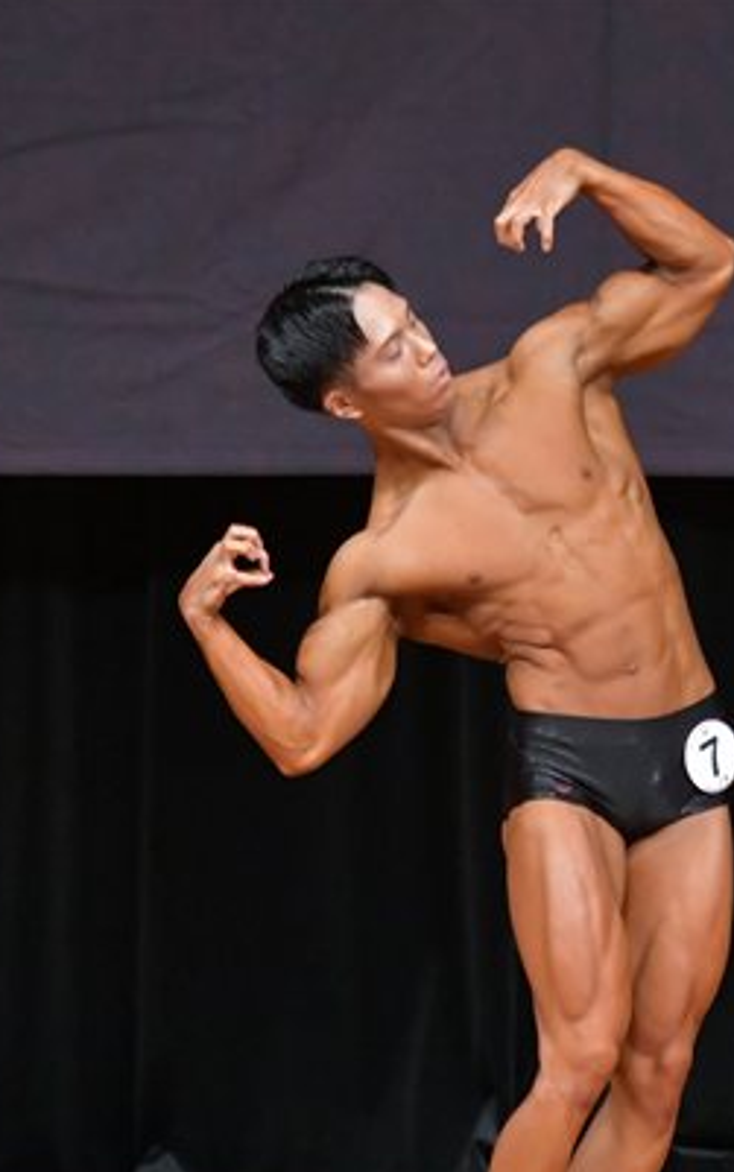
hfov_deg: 2.3
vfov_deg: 3.7
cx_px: 528
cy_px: 739
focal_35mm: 561
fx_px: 17936
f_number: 5.6
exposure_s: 1/400
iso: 5000
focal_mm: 190
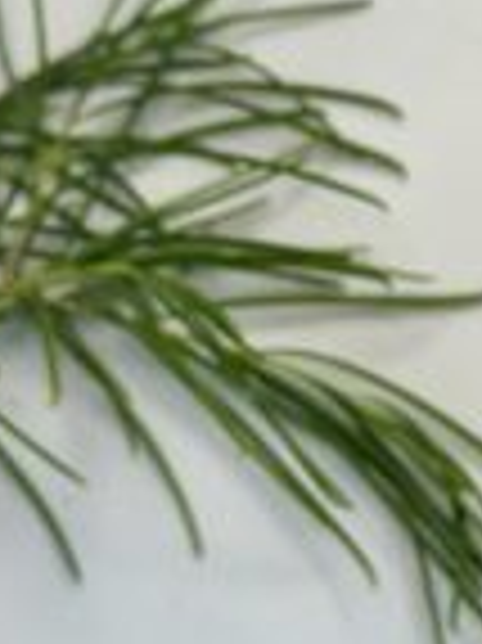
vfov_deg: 8.8
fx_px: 4165
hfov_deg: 6.4
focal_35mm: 224
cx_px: 1068
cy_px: 610
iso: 80
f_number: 1.78
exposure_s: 1/216
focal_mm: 6.86
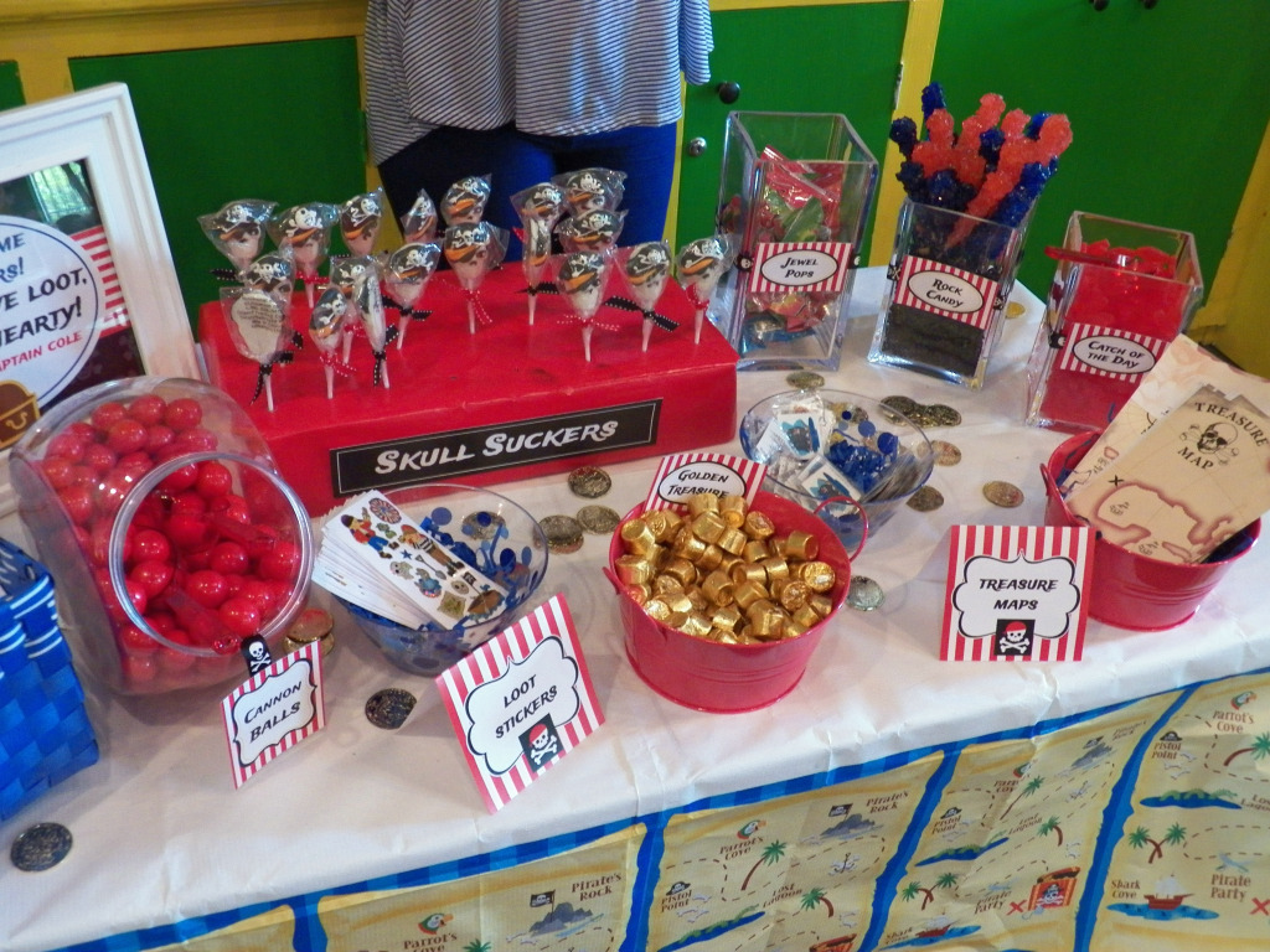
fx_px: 1284
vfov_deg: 40.7
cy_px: 476
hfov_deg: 52.6
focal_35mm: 35
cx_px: 635
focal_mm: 6.3
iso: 500
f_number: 2.8
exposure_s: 1/30
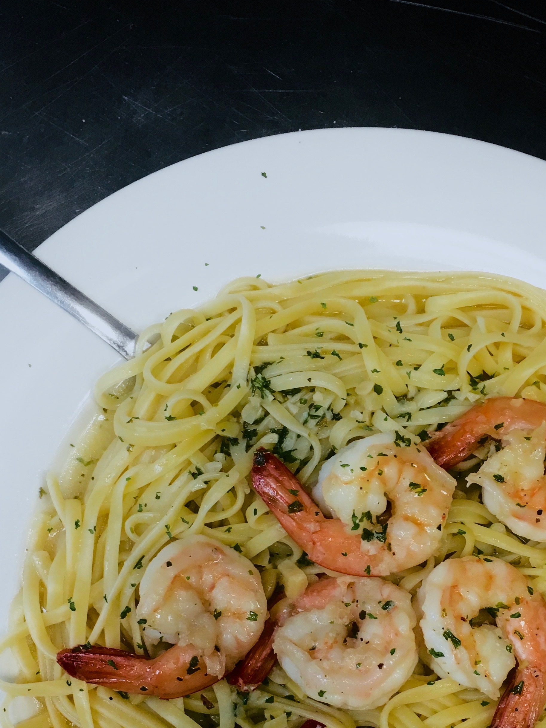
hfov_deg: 30.1
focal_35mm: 48
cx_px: 347
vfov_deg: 38.4
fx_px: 1009
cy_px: 565
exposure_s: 1/30
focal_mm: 4.15
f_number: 2.2
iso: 25
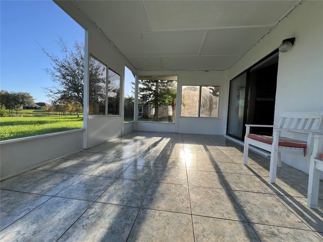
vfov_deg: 89.9
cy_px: 121
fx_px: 121
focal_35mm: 13
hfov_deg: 106.2
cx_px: 162
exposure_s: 1/356
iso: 32
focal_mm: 1.57
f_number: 1.8
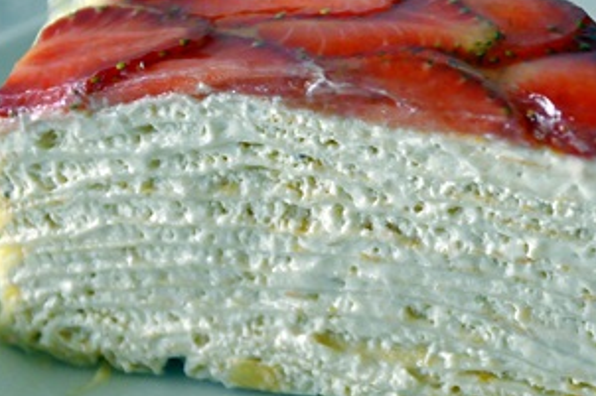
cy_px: 181
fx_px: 3309
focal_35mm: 200
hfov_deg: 10.3
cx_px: 422
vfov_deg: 6.9
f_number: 5.3
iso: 3200
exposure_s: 1/160
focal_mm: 62
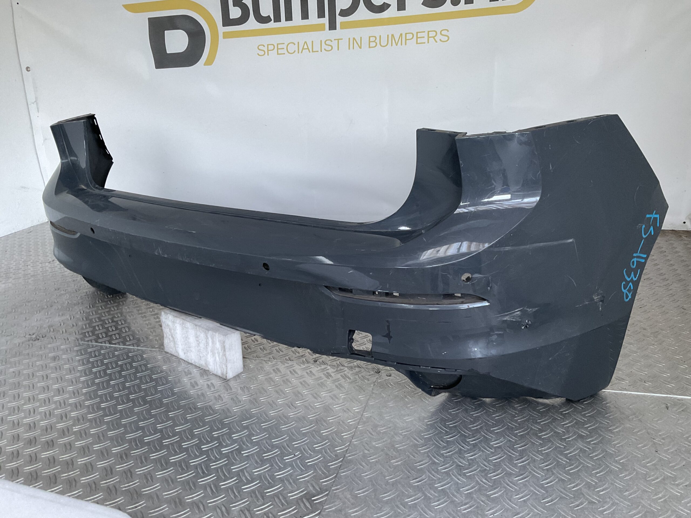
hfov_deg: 61.7
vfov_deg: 48.2
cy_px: 259
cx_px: 346
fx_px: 579
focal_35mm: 29
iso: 80
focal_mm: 3
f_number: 1.8
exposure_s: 1/60
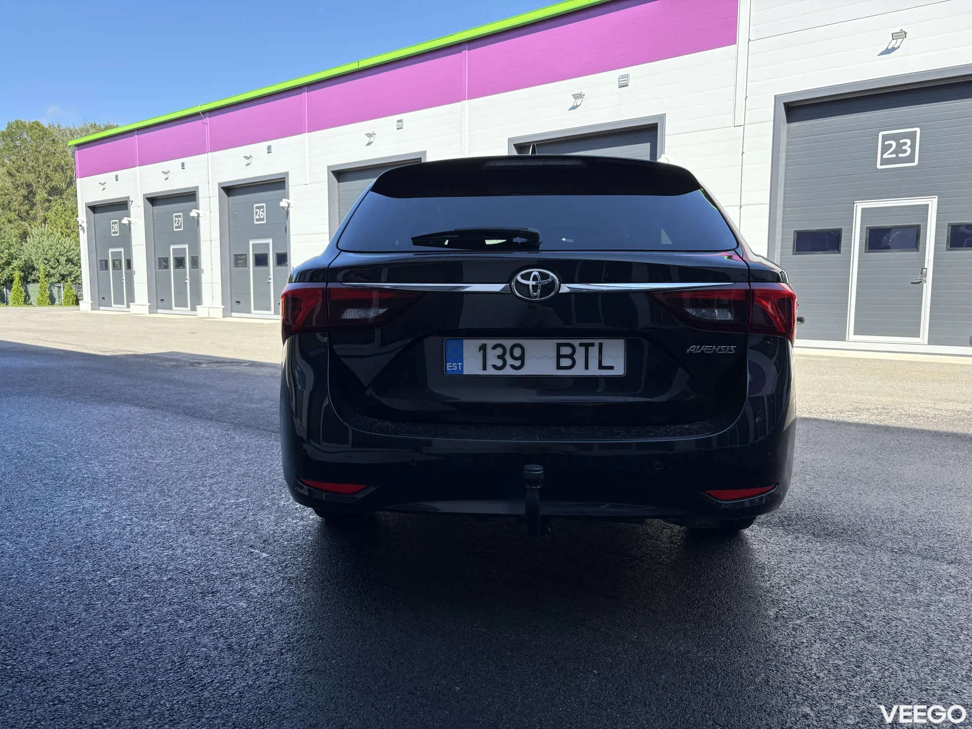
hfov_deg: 67.3
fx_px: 730
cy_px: 364
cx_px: 486
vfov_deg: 53.1
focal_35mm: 26
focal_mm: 5.96
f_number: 1.6
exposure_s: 1/1364
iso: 64
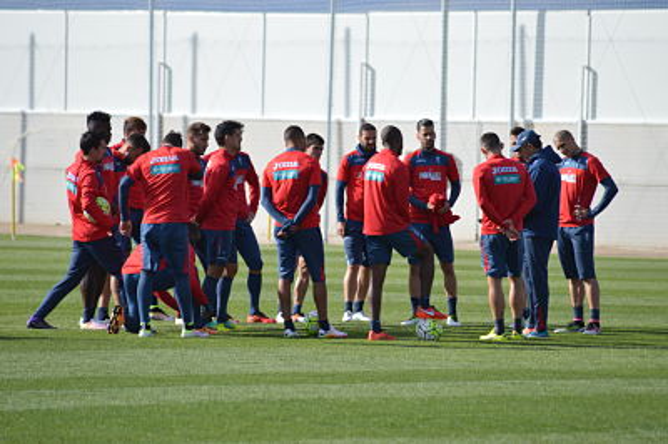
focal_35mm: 330
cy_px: 222
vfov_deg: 4.2
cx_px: 334
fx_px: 6118
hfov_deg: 6.2
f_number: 5.6
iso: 100
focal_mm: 220
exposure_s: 1/500
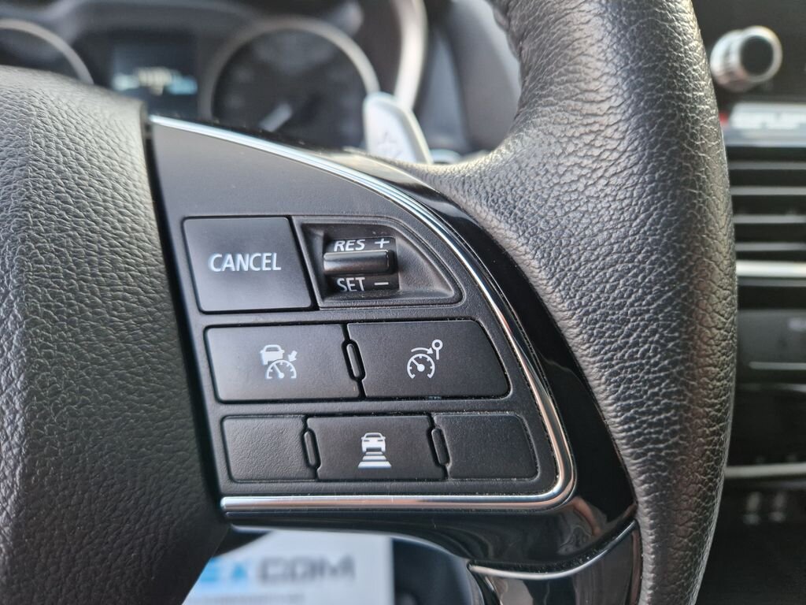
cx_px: 403
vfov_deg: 58.9
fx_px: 536
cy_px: 302
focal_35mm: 23
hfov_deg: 73.9
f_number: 1.8
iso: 320
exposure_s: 1/100
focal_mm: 5.4
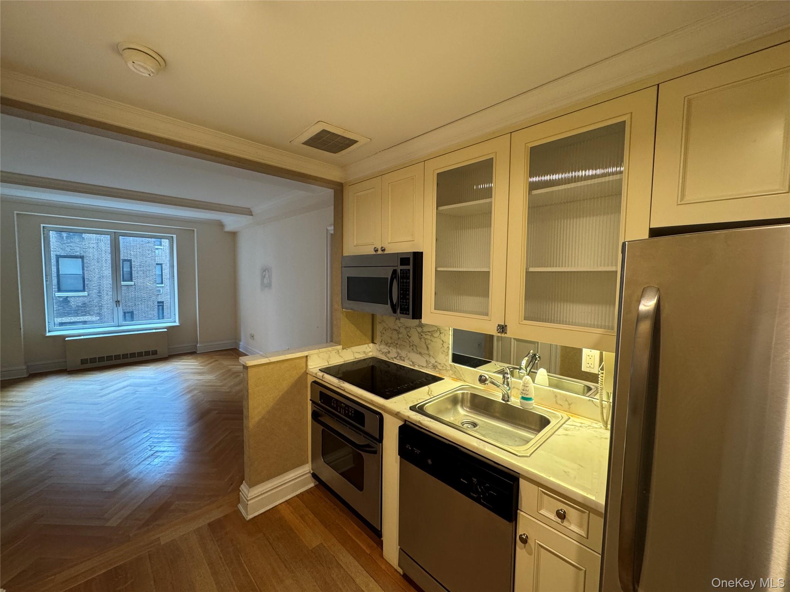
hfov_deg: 102.1
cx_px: 395
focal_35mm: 14
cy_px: 296
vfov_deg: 85.7
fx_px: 320
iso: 200
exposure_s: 1/60
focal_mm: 2.22
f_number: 2.2
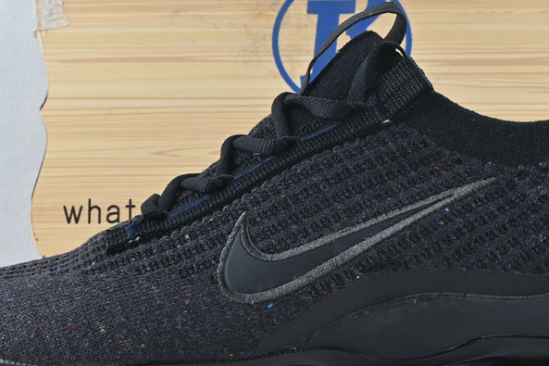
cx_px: 314
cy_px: 238
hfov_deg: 24.3
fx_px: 1273
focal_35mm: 84
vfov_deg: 16.3
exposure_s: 1/15
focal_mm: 27.5
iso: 160
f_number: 10
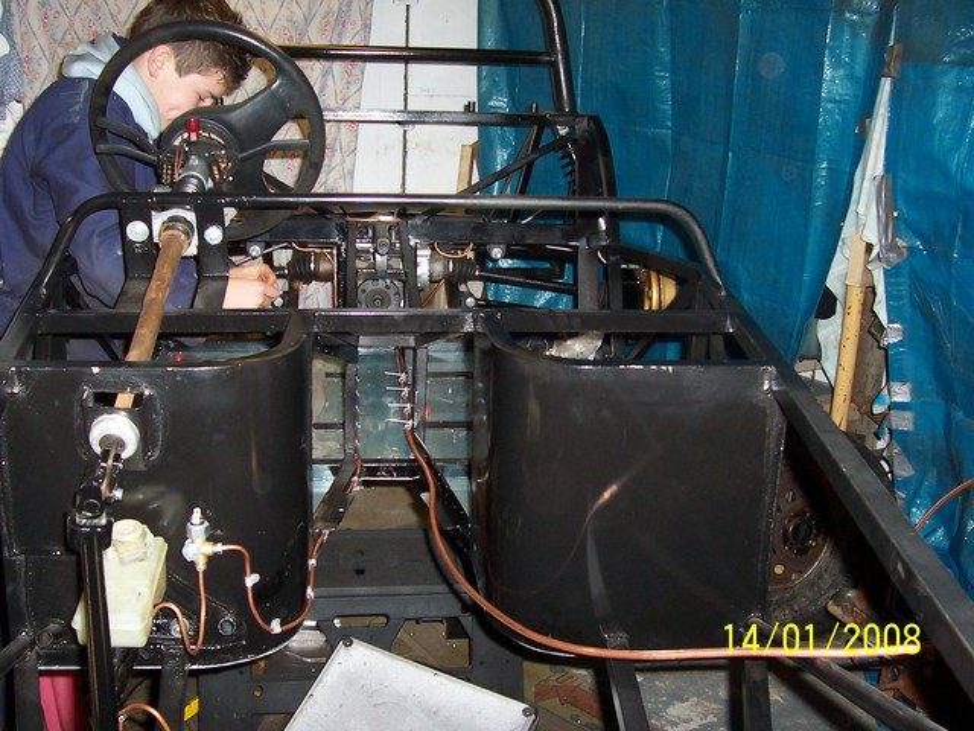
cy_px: 366
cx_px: 487
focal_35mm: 37
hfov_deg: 50.1
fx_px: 1041
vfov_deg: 38.7
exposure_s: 1/60
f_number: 2.8
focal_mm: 5.6
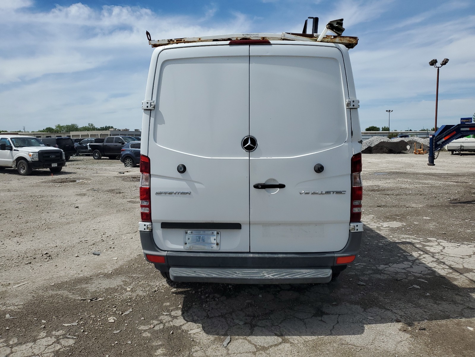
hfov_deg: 67.3
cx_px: 238
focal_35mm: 26
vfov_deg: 53.1
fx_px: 357
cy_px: 178
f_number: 1.5
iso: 50
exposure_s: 1/10000
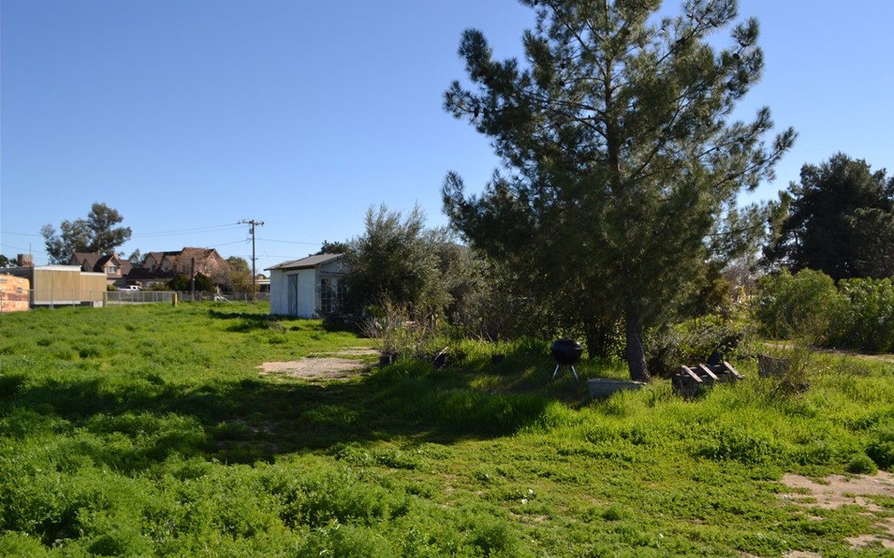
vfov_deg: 44.5
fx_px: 682
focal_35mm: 28
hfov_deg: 66.5
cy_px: 291
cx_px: 454
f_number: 7.1
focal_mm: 18
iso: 100
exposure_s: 1/200
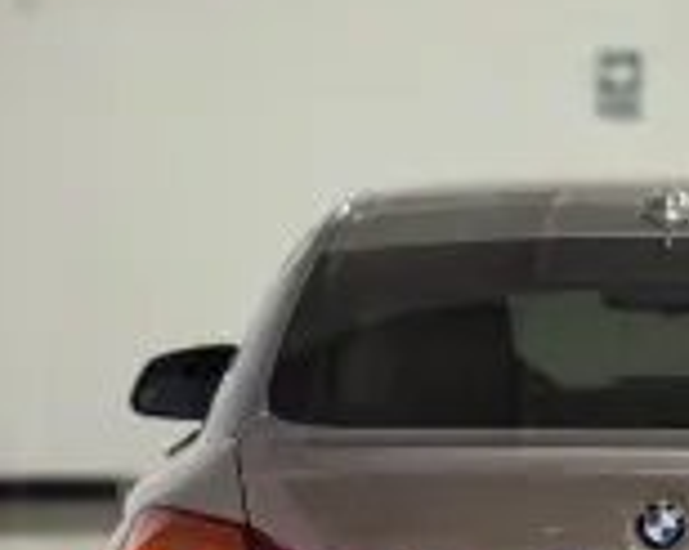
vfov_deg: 5.6
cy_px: 577
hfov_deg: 7.0
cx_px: 653
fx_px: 5584
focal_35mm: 274
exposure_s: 1/50
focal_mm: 15.66
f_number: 2.8
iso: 400
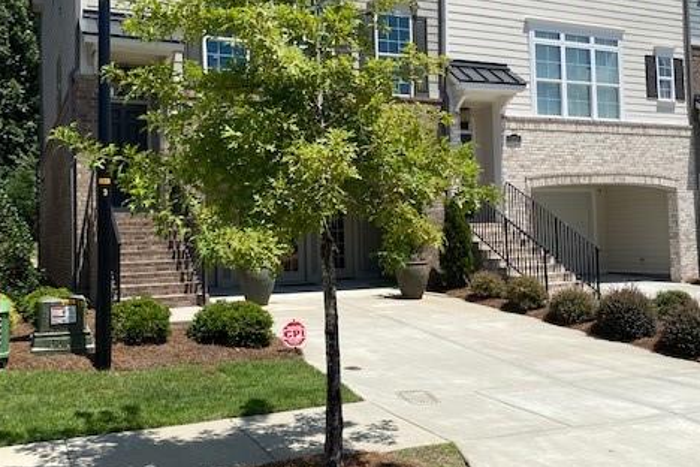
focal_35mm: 37
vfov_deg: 35.9
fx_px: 719
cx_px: 346
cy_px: 210
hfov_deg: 51.9
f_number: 1.8
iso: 32
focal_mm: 4.25
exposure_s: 1/3497
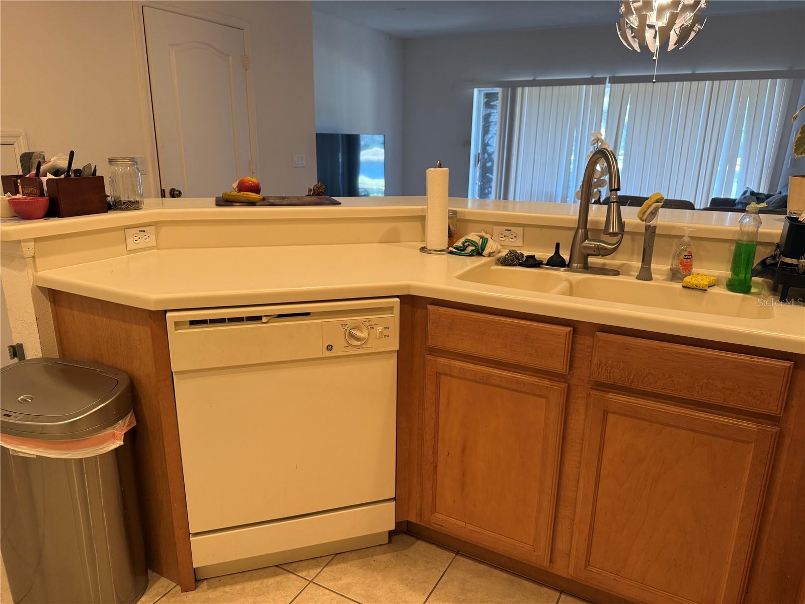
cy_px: 302
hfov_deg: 71.6
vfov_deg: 56.8
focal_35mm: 24
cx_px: 402
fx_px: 558
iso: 160
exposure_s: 1/60
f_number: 1.78
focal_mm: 6.76
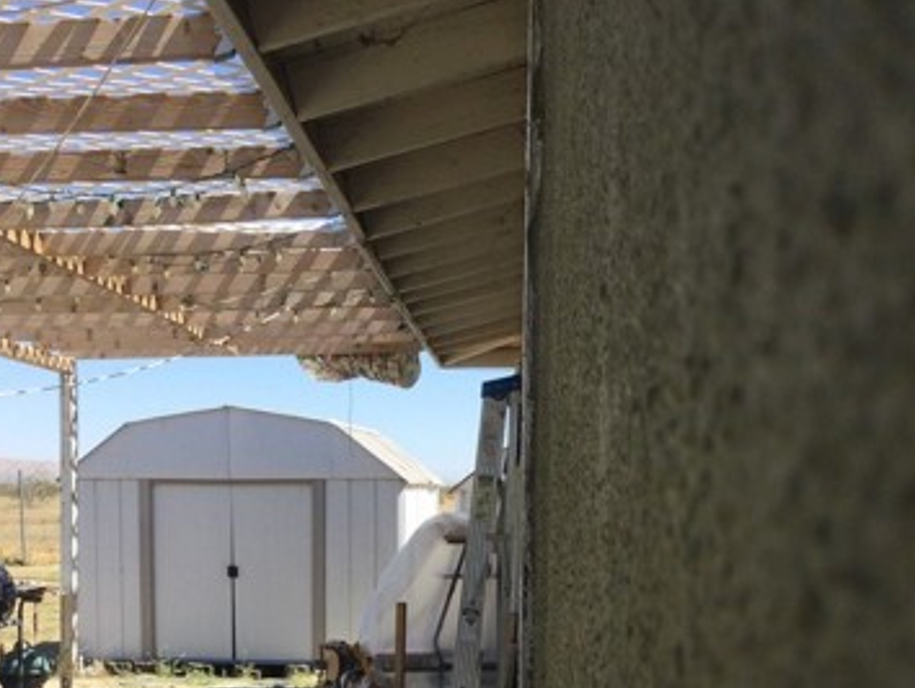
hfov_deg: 34.2
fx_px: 1481
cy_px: 605
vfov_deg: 25.4
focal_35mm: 56
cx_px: 380
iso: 25
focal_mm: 3.3
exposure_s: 1/741
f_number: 2.4
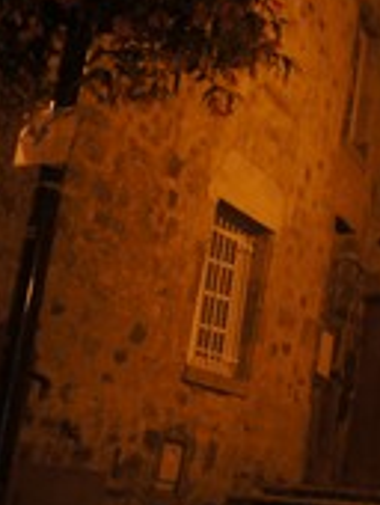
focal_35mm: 70
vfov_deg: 27.7
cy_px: 218
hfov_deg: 18.1
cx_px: 615
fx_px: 1022
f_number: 3.5
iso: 1600
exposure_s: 1/25
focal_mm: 18
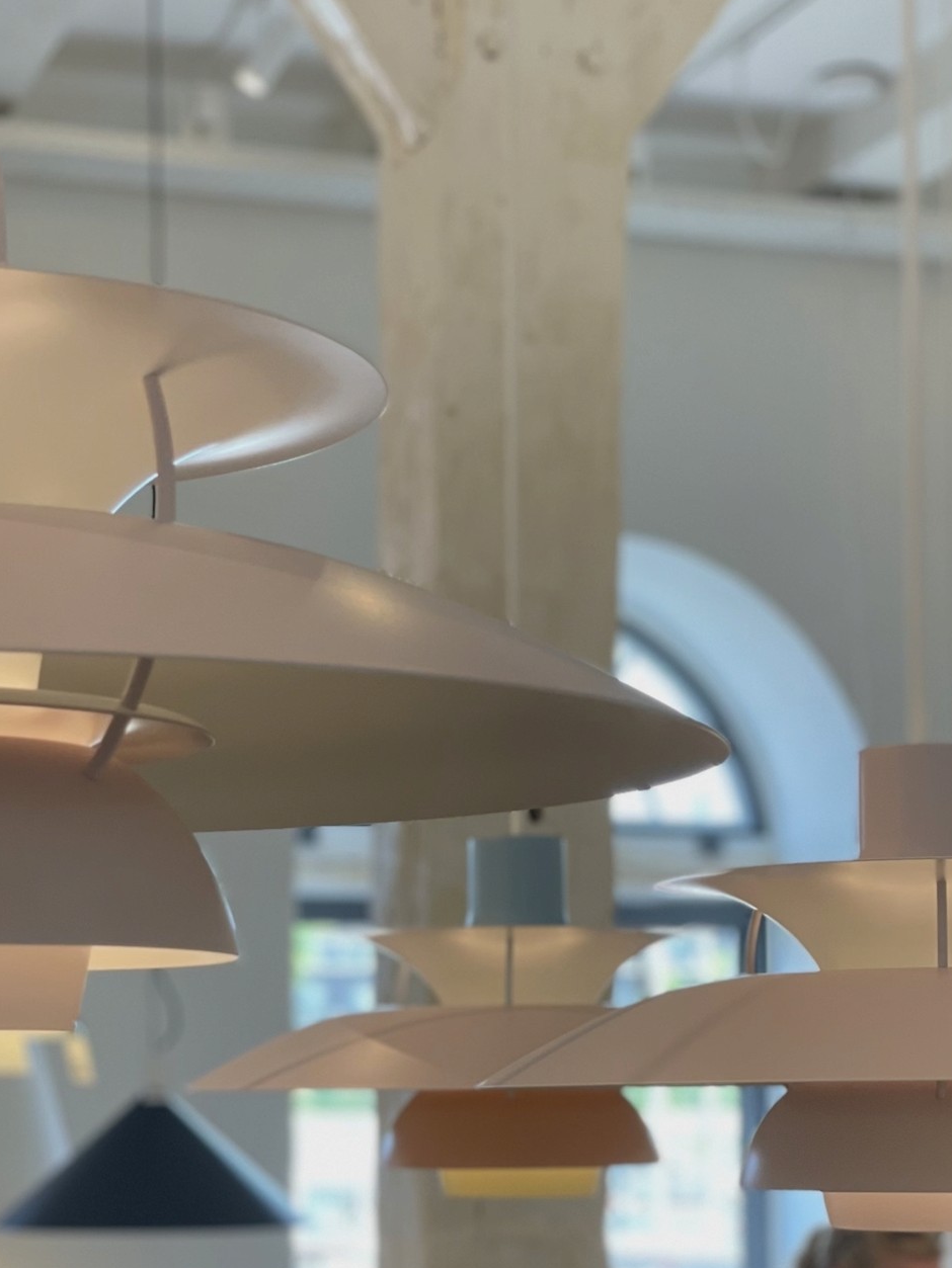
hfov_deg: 17.8
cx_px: 414
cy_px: 866
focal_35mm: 83
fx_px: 3043
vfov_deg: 23.4
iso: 80
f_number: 2
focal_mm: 6
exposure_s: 1/100
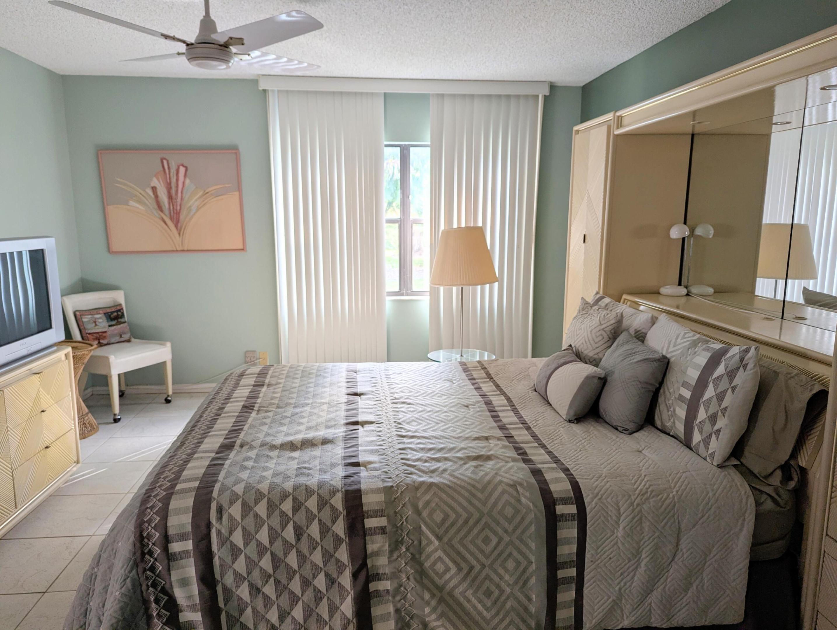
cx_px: 418
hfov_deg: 71.5
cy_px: 315
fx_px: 581
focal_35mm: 24
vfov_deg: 56.9
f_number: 1.85
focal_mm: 6.81
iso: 53
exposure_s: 1/28.4
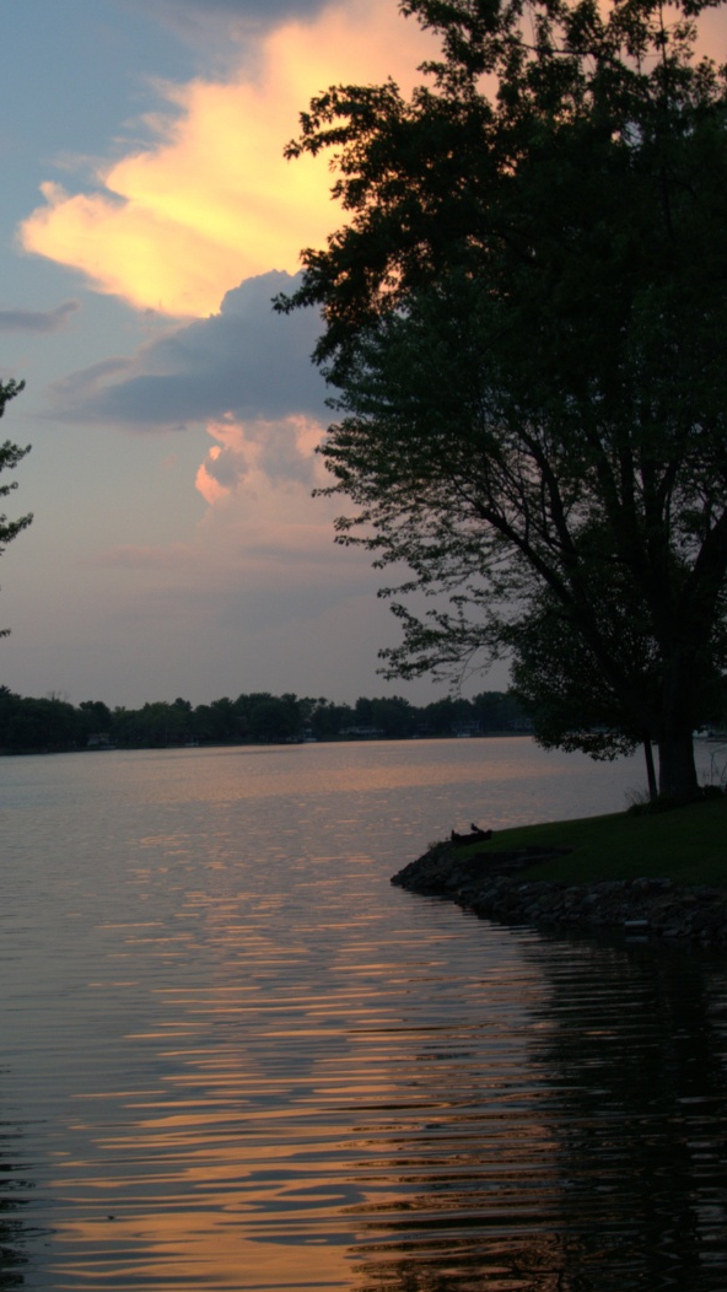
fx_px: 2124
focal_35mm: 62
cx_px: 172
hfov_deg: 19.3
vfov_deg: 33.8
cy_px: 644
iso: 640
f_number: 4
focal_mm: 26
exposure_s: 1/60
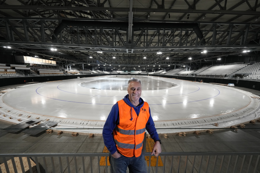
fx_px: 87
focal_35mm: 12
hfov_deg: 112.6
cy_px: 86
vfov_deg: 90.0
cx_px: 130
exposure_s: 1/60
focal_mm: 12
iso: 2000
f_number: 4.5
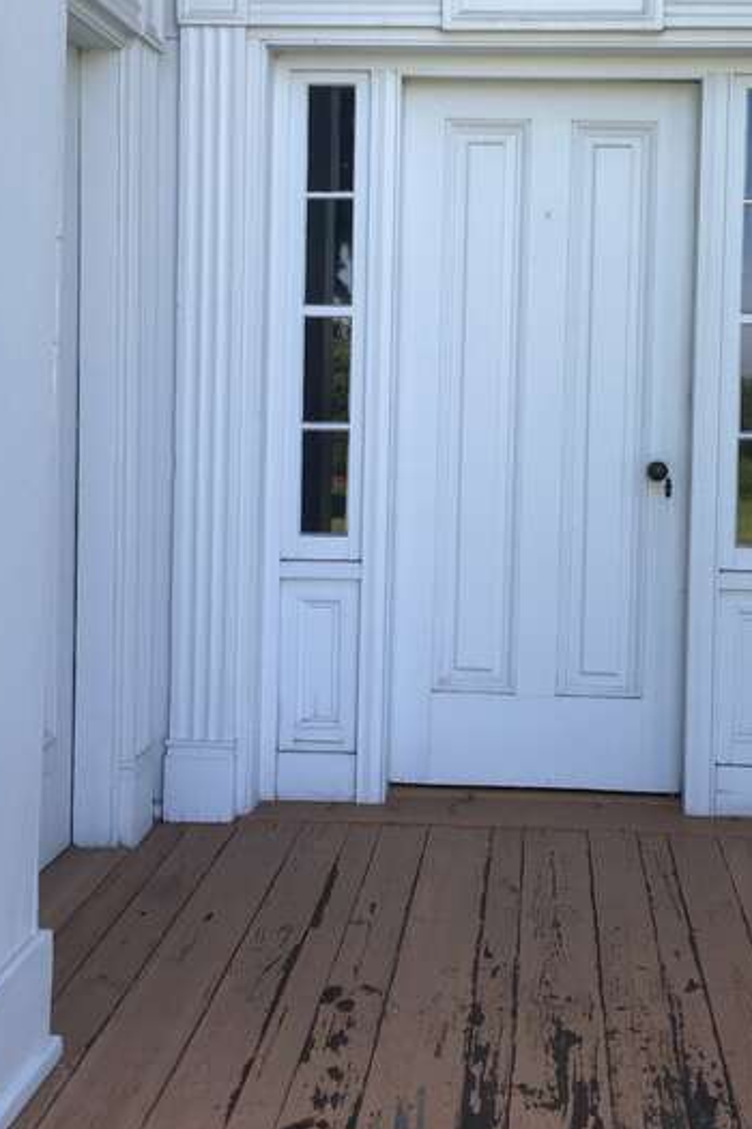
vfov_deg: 42.4
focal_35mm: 46
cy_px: 428
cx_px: 477
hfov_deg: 29.1
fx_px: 1441
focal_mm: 4.15
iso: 25
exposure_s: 1/296
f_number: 2.2
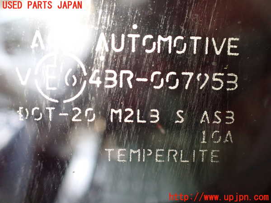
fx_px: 235
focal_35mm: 30
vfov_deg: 46.8
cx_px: 136
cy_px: 102
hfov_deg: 60.0
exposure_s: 1/40
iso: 800
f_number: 2.3
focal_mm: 5.4
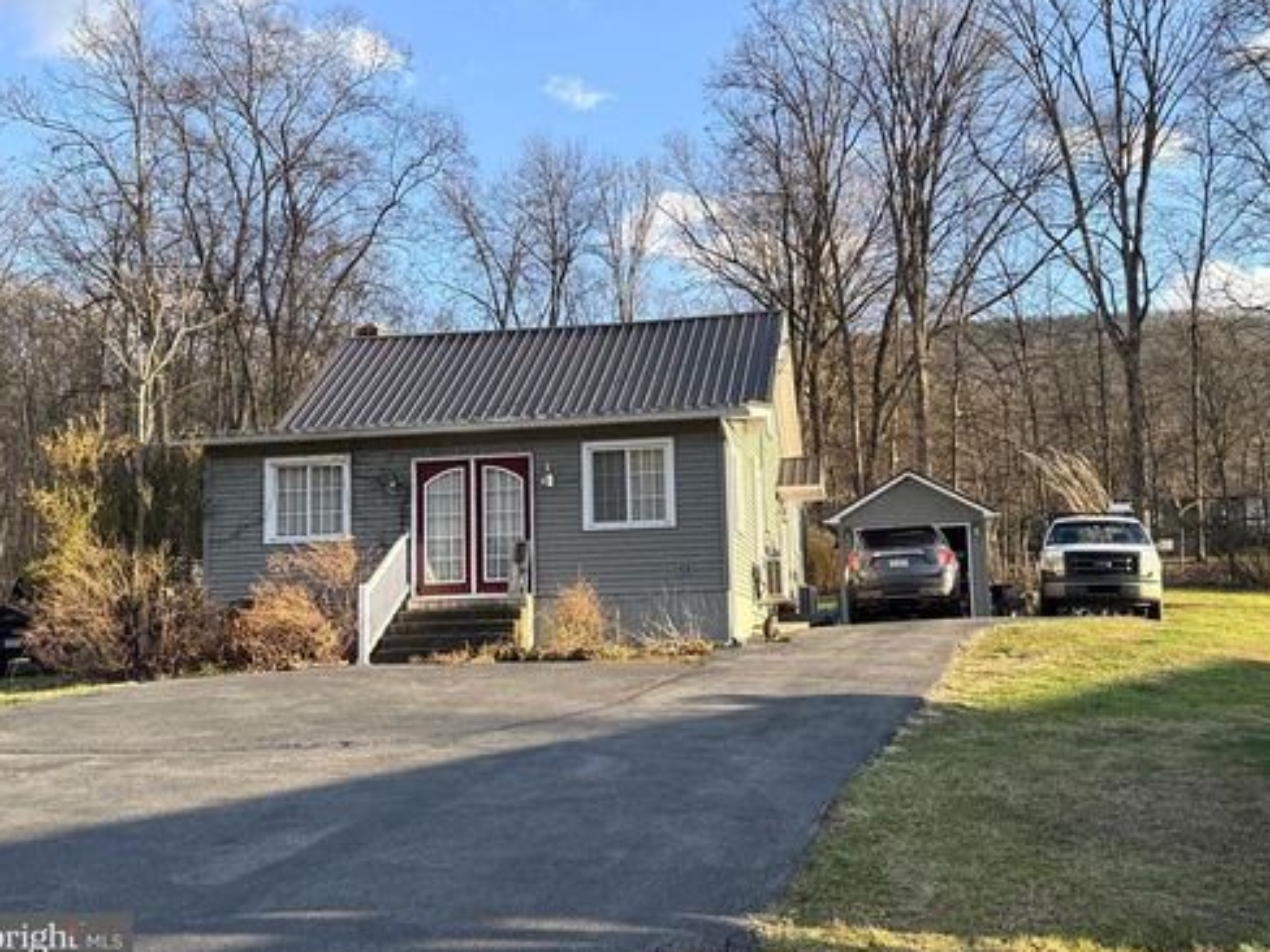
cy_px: 477
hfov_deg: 44.8
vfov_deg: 34.3
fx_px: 1541
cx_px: 625
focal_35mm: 42
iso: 80
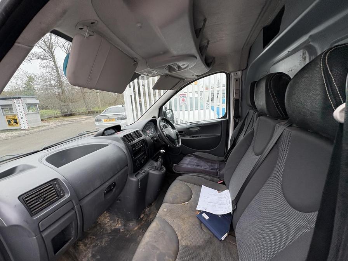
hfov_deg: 102.1
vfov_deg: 85.7
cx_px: 174
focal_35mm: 14
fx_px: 141
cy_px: 130
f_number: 2.2
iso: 64
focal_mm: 2.22
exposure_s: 1/129
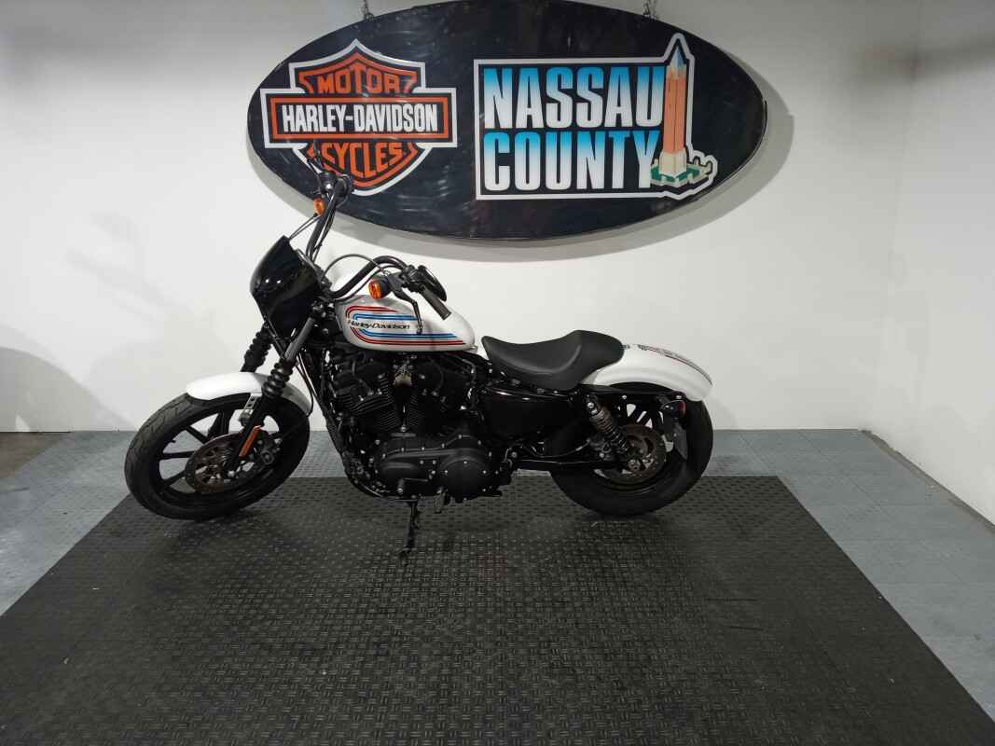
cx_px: 498
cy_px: 373
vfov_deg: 49.7
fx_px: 805
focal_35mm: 28
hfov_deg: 63.4
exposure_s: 1/40
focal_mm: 3.71
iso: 356
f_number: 2.2
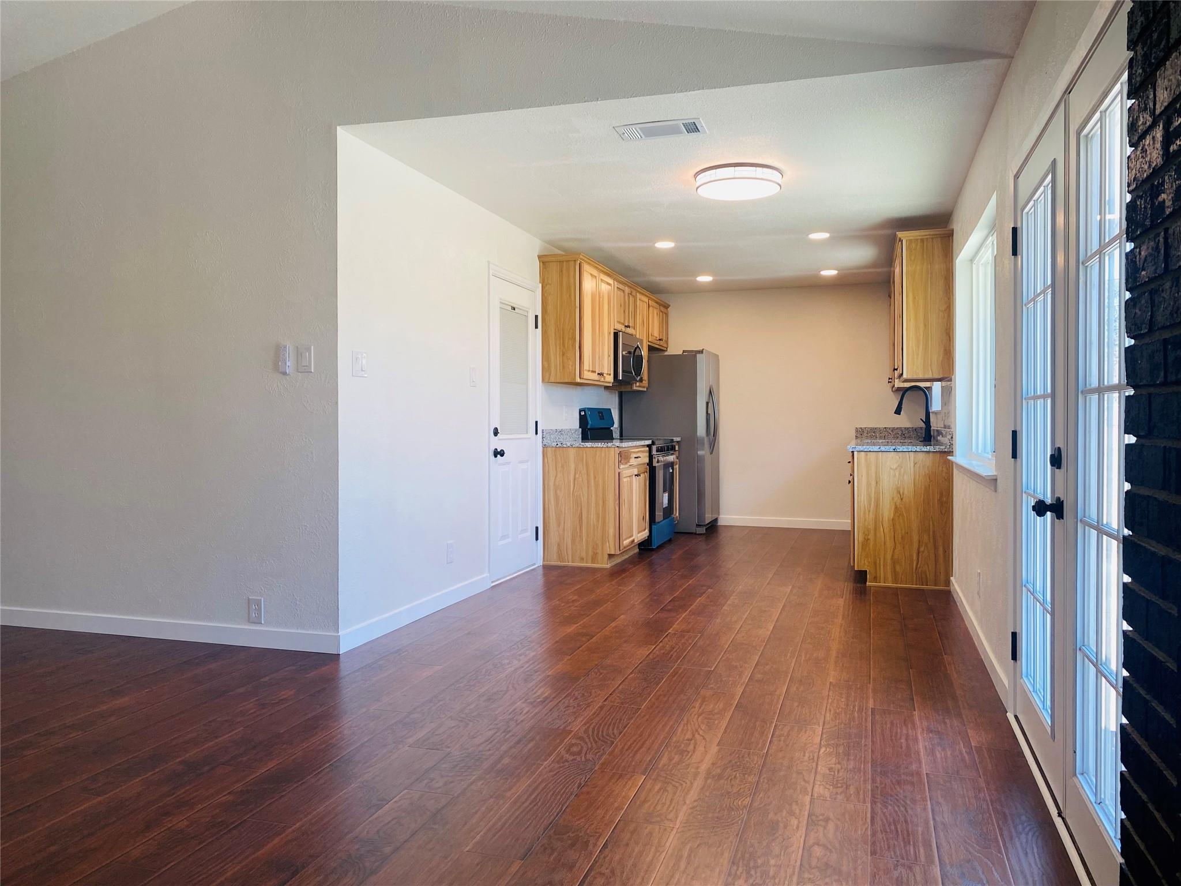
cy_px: 443
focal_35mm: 26
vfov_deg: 53.1
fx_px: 887
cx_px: 590
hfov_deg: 67.3
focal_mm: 4.25
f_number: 1.8
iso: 80
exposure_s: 1/120
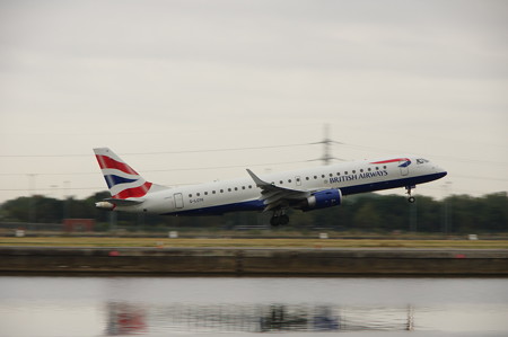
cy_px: 168
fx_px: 2114
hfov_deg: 13.7
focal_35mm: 150
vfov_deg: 9.1
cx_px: 254
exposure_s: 1/100
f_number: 9
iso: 1000
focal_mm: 100
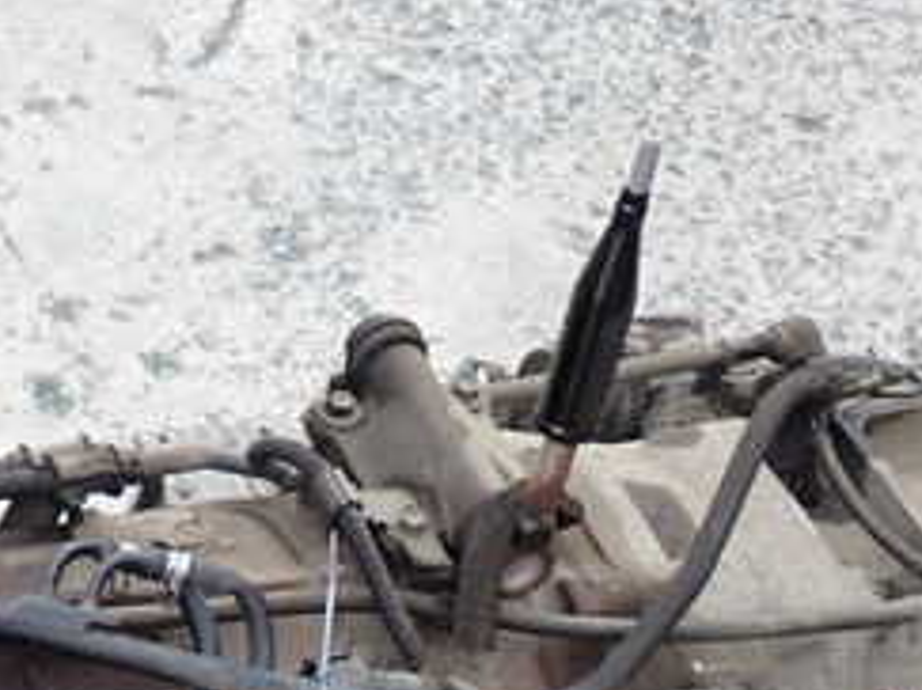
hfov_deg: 20.7
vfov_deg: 15.3
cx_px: 220
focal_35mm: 94
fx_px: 2502
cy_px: 751
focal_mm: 6.83
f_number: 2.7
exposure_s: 1/40
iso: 250
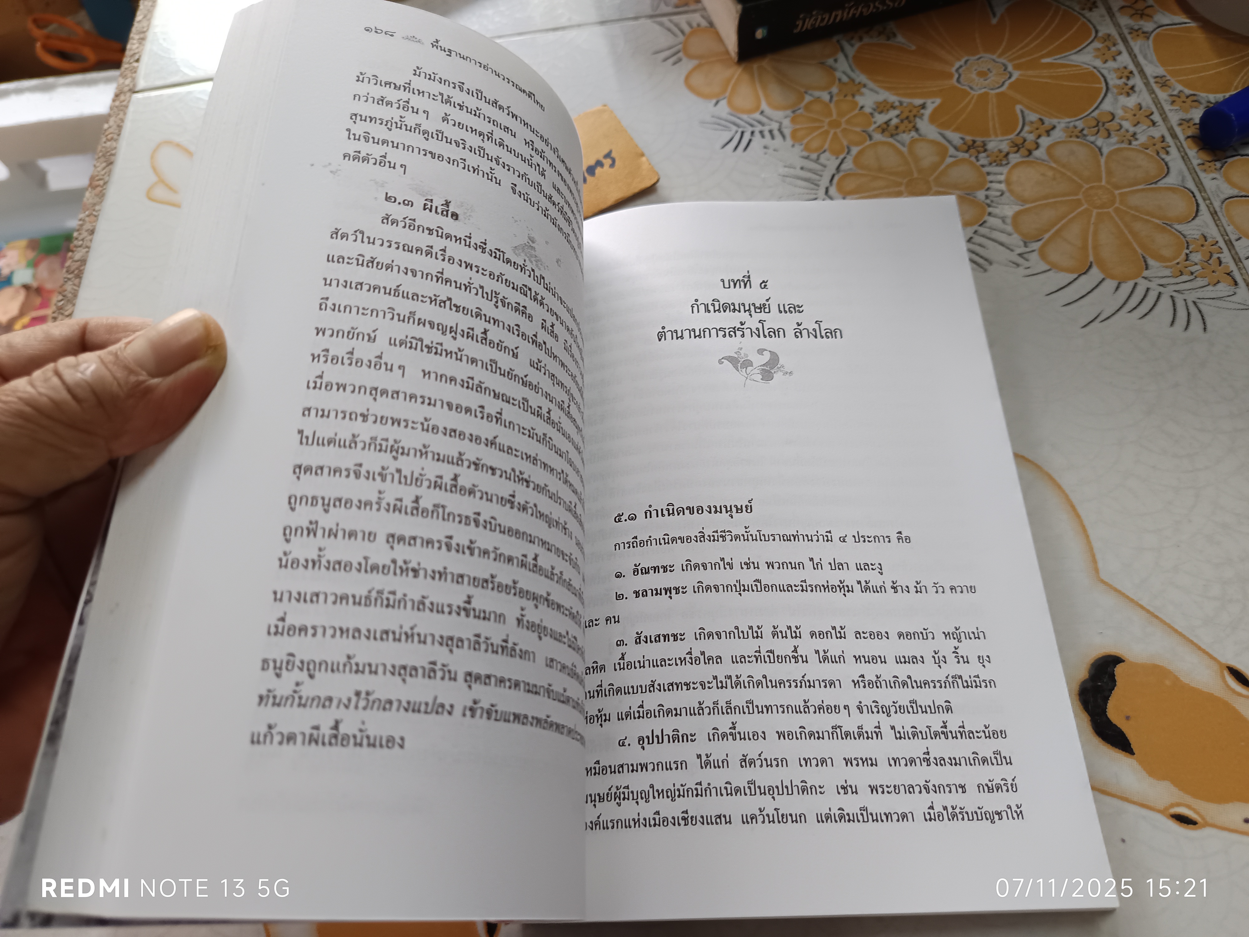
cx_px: 624
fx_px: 866
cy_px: 468
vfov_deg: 56.8
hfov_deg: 71.6
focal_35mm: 24
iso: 681
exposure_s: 1/50
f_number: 1.7
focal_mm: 5.31
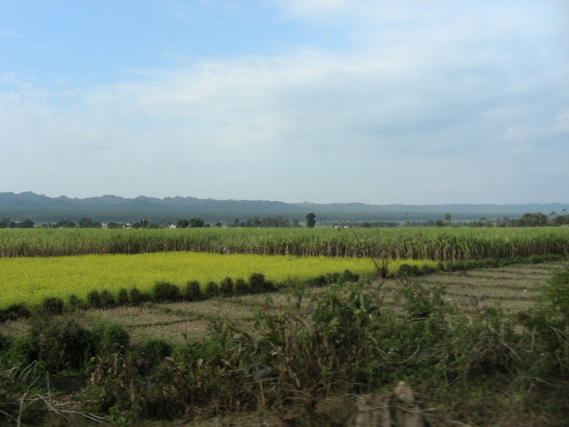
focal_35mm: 38
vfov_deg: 37.7
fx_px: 625
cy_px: 214
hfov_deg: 49.0
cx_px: 284
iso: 50
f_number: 4
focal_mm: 6.3
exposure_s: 1/446
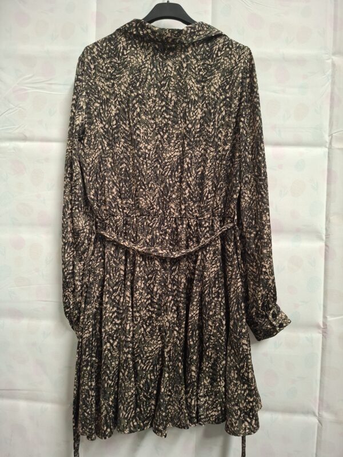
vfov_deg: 73.9
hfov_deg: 58.9
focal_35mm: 23
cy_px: 228
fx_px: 304
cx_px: 172
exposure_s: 1/30
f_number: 1.8
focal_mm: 5.54
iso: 320
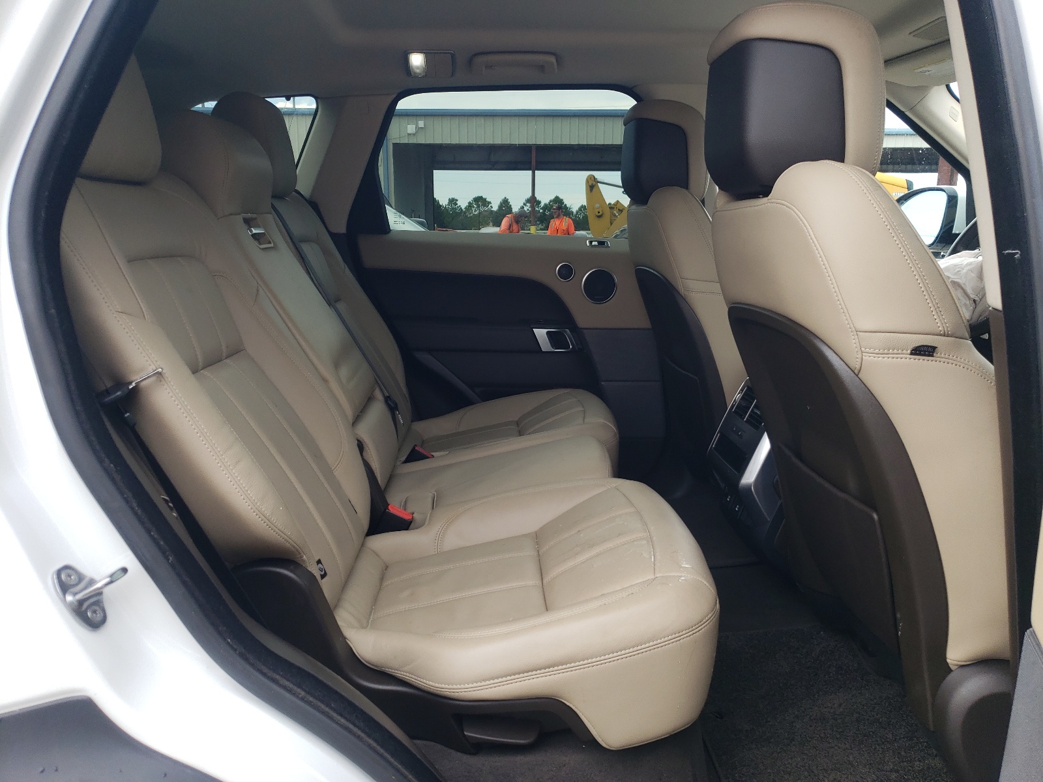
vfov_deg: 53.1
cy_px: 391
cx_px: 522
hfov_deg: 67.3
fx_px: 783
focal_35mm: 26
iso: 50
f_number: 1.5
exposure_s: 1/270
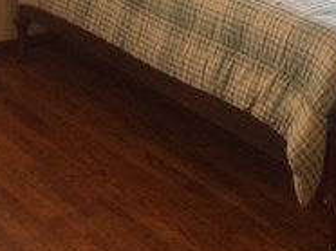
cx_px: 238
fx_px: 969
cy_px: -45
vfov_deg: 14.3
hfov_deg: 19.6
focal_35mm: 100
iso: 40
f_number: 2.2
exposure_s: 1/60
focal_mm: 4.15
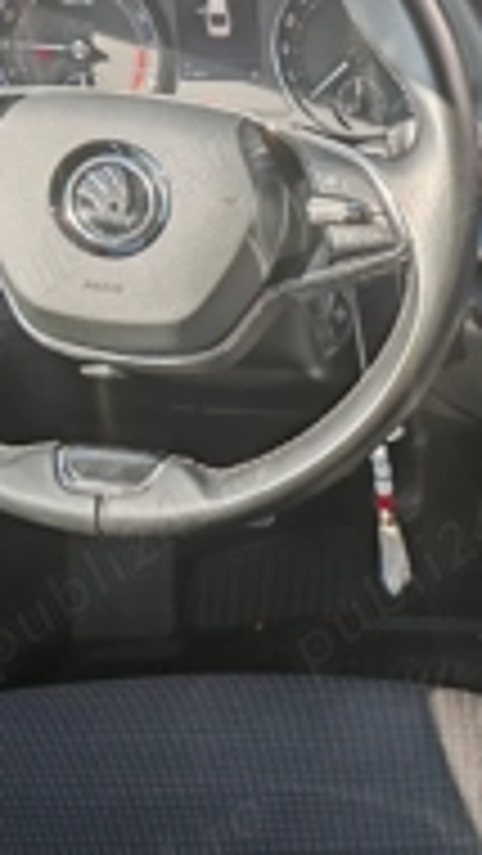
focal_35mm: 62
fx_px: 1407
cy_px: 634
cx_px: 595
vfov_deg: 33.2
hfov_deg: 18.3
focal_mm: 6.67
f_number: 1.9
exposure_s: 1/140
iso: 50
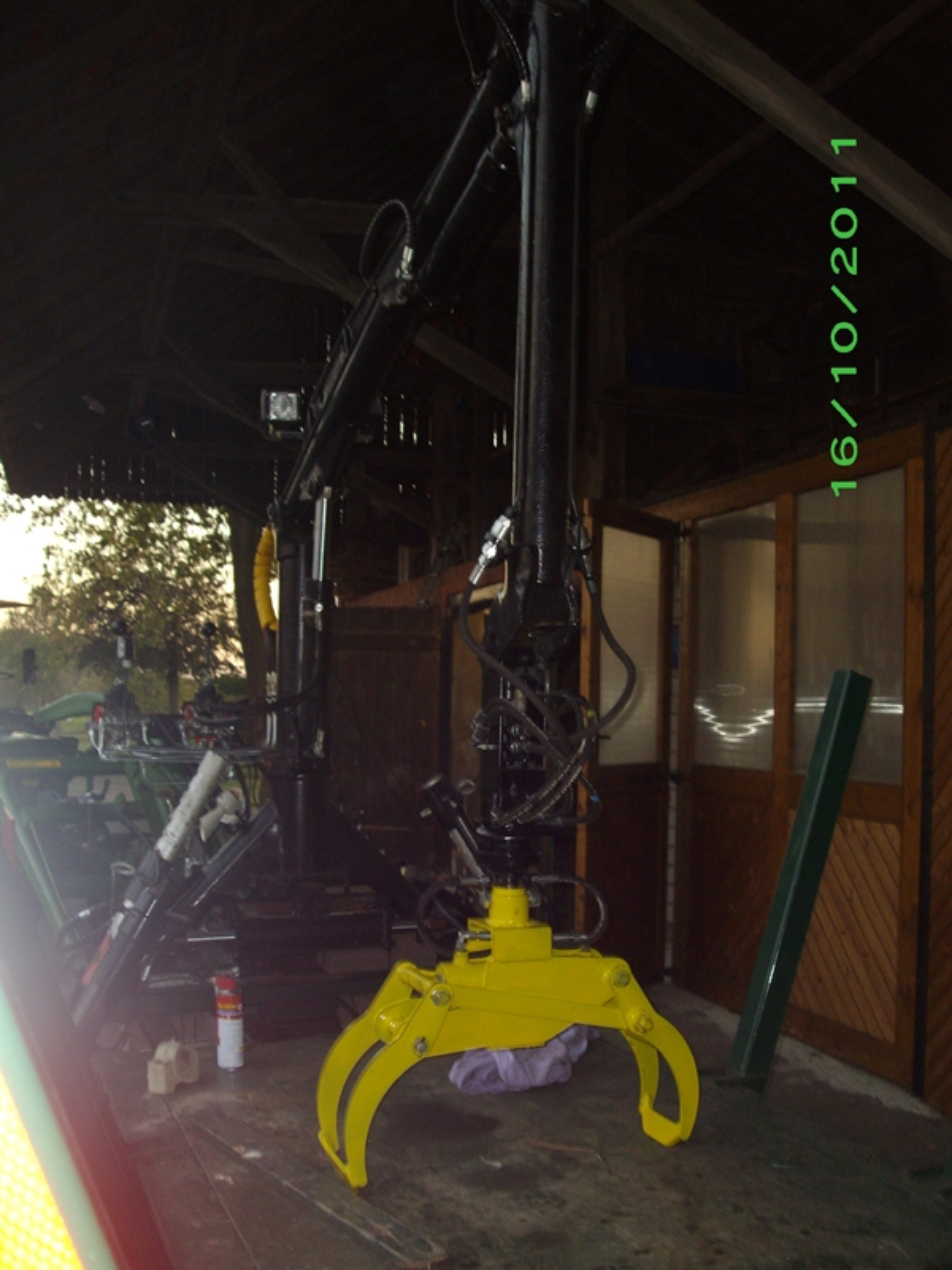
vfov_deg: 51.4
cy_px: 635
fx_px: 1320
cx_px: 476
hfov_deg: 39.7
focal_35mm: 36
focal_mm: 6
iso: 160
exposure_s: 1/50
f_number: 2.7
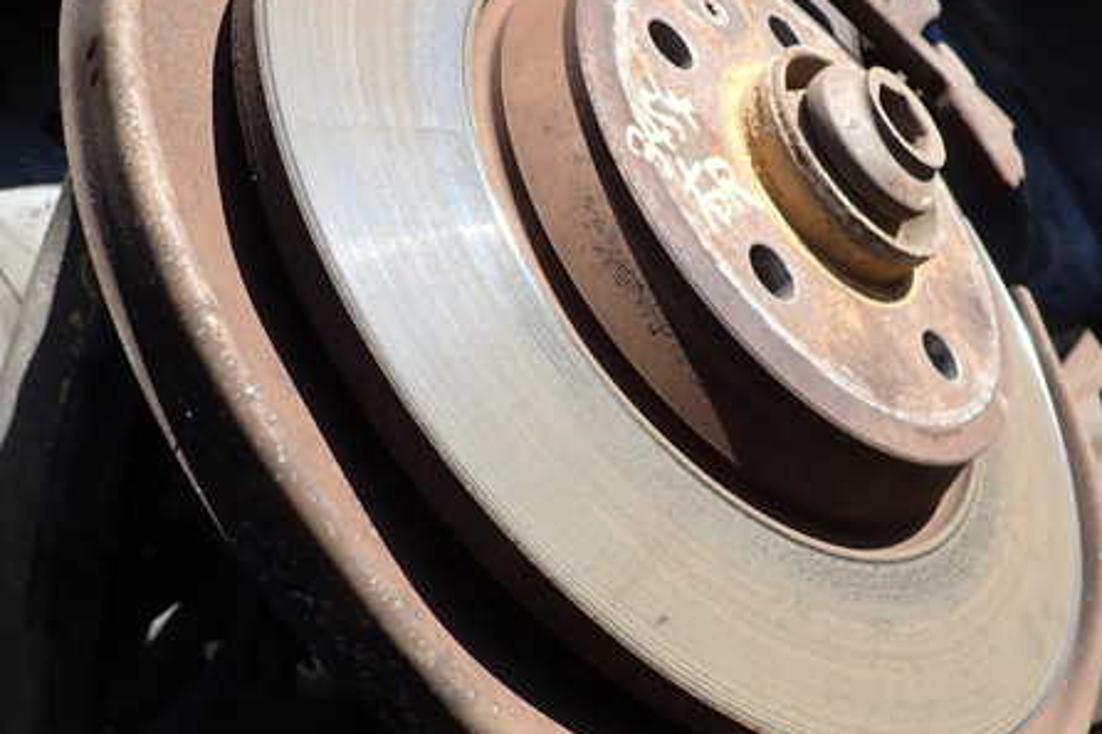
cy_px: 425
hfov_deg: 54.4
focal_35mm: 35
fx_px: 1071
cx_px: 583
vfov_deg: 37.7
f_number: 2.8
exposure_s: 1/500
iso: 100
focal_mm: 4.5
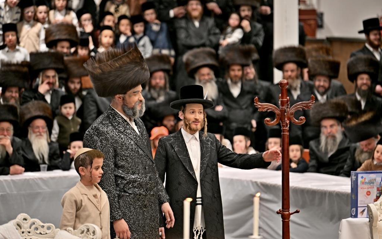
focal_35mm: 179
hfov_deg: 11.7
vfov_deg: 7.3
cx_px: 191
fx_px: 1864
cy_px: 112
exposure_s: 1/320
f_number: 2.8
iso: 320
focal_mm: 175
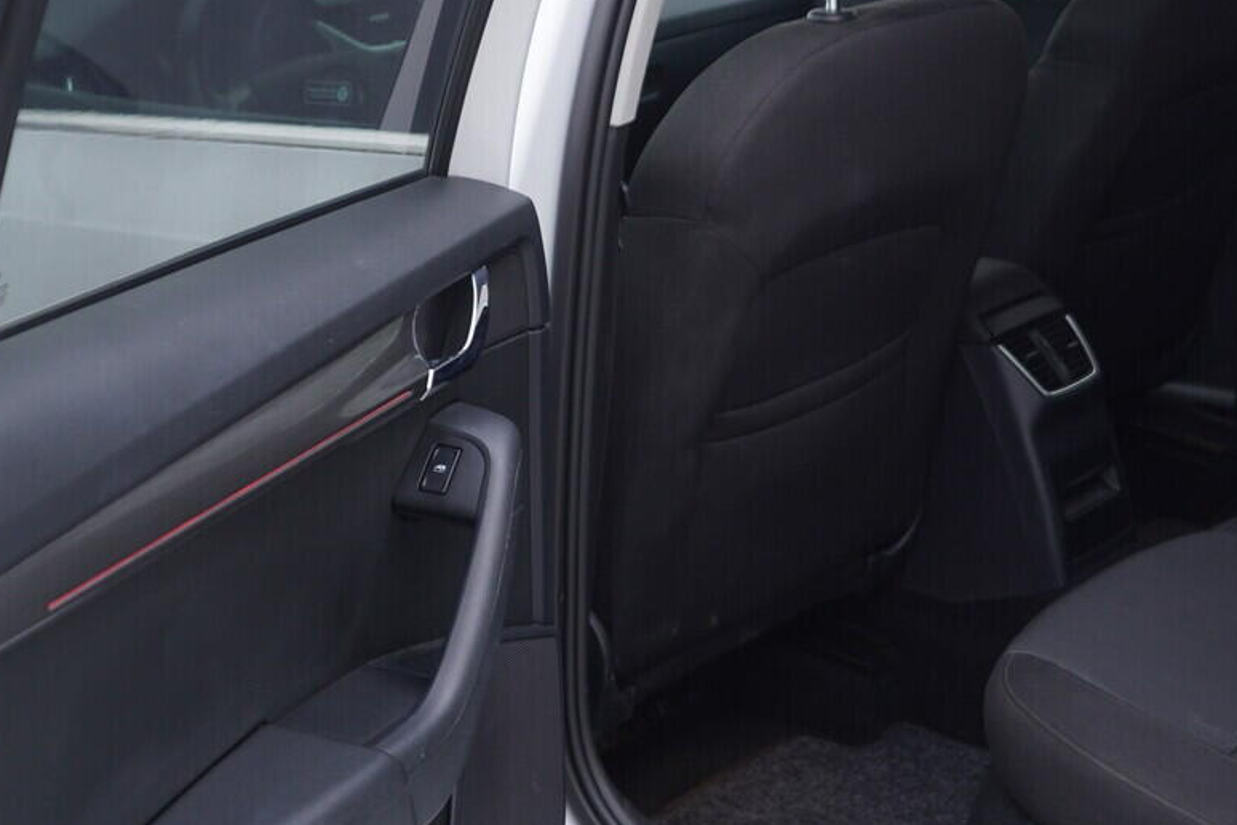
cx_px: 772
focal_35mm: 67
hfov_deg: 30.0
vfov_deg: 20.3
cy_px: 296
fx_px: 2302
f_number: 3.2
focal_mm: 24
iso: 125
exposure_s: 1/50
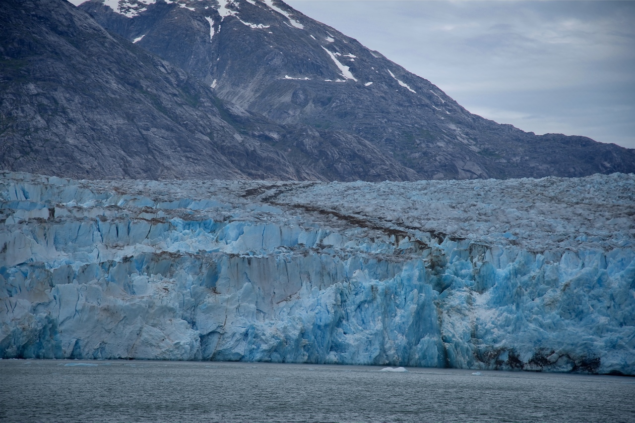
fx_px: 2117
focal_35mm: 120
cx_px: 318
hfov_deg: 17.1
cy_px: 212
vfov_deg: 11.4
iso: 100
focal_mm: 120
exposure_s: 1/250
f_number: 5.6
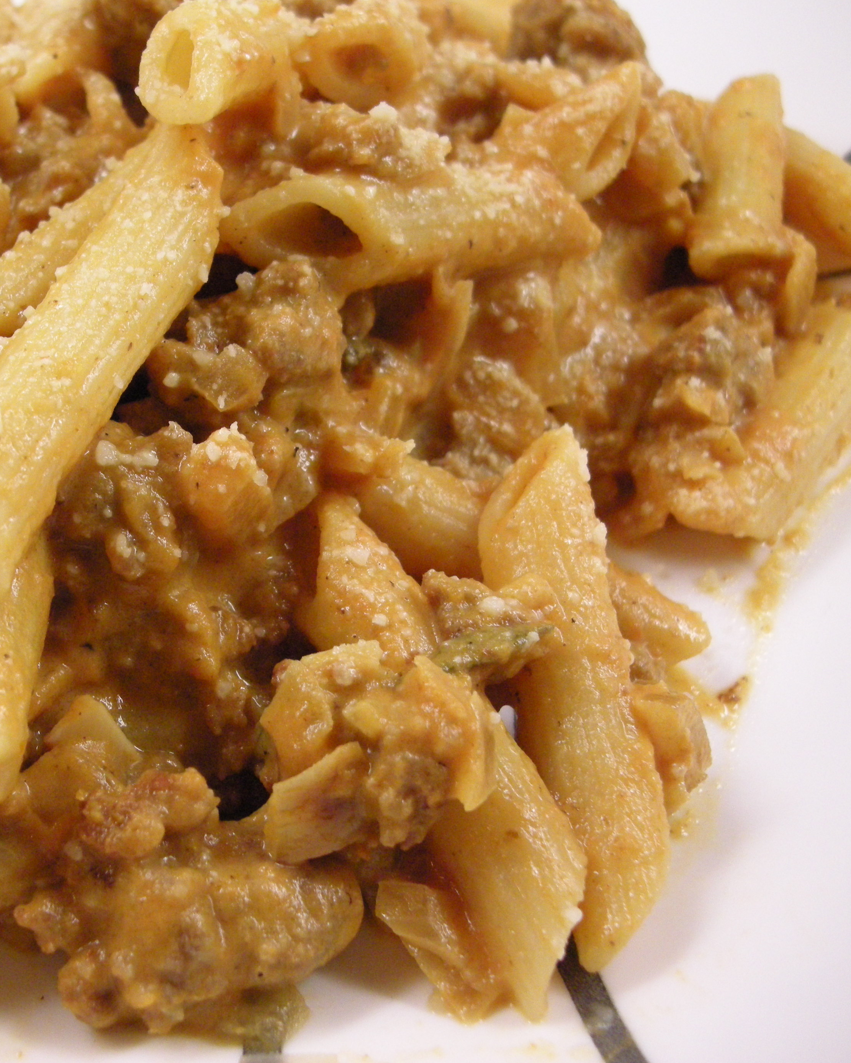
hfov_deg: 28.4
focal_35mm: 52
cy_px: 505
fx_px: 1637
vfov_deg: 36.0
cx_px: 155
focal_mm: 7.9
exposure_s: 1/62
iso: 400
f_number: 2.8
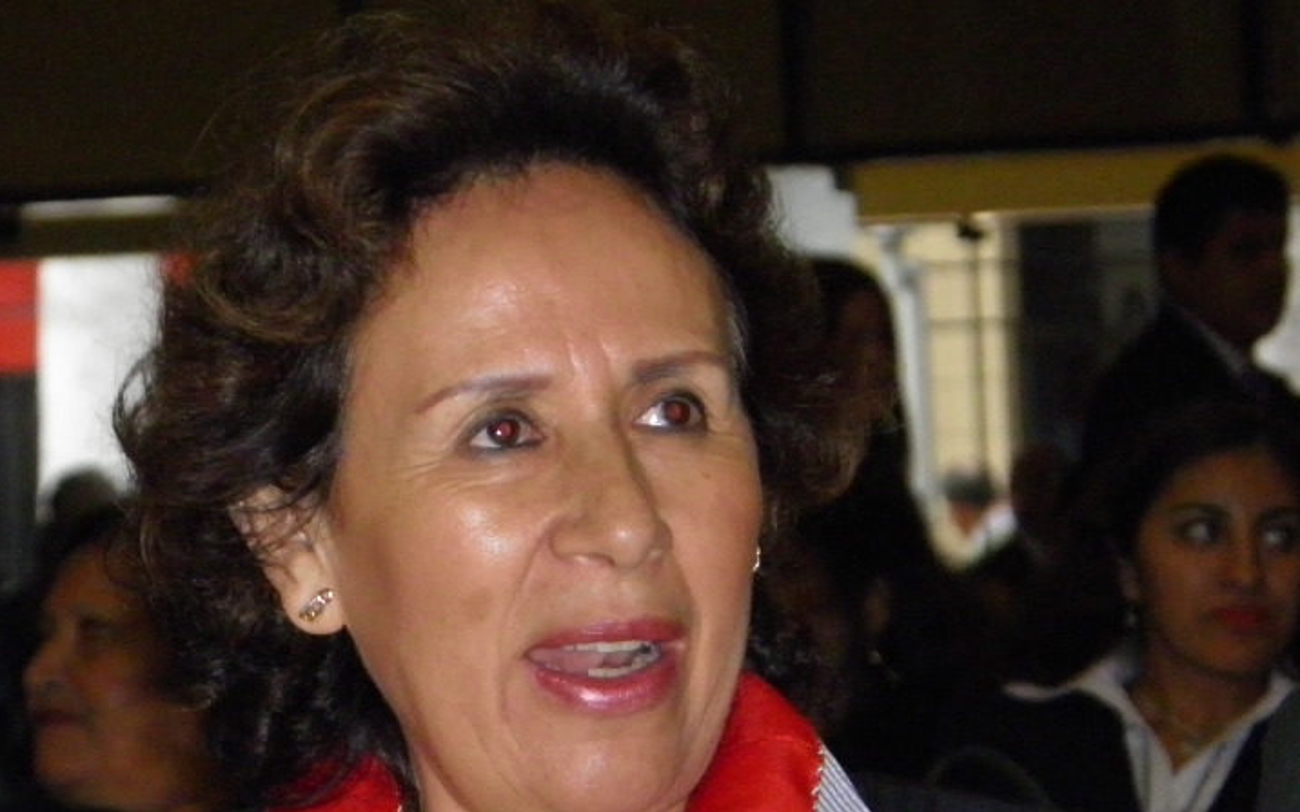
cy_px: 668
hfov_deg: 6.1
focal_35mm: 345
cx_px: 516
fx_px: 12219
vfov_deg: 3.8
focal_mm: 32.7
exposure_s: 1/160
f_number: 4.1
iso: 400
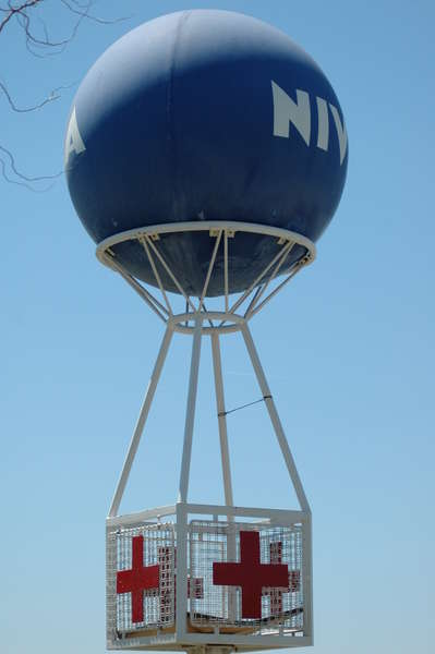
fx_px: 1906
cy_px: 327
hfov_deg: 13.0
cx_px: 218
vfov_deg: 19.5
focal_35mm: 105
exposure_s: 1/2000
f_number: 4.8
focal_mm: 70
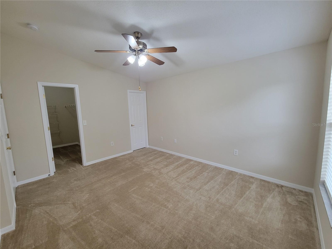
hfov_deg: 106.2
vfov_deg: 89.9
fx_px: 125
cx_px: 166
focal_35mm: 13
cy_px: 124
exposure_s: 1/60
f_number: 2.2
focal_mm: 2.2
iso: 320
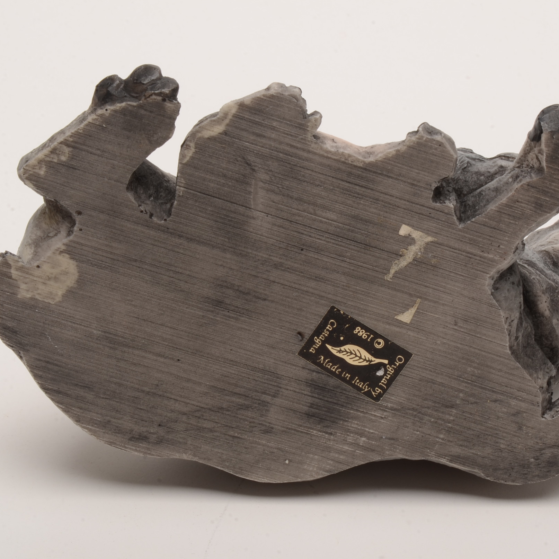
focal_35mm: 101
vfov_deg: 17.2
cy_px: 282
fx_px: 1845
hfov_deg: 17.2
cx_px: 363
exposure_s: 1/160
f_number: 32
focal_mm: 52
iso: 100
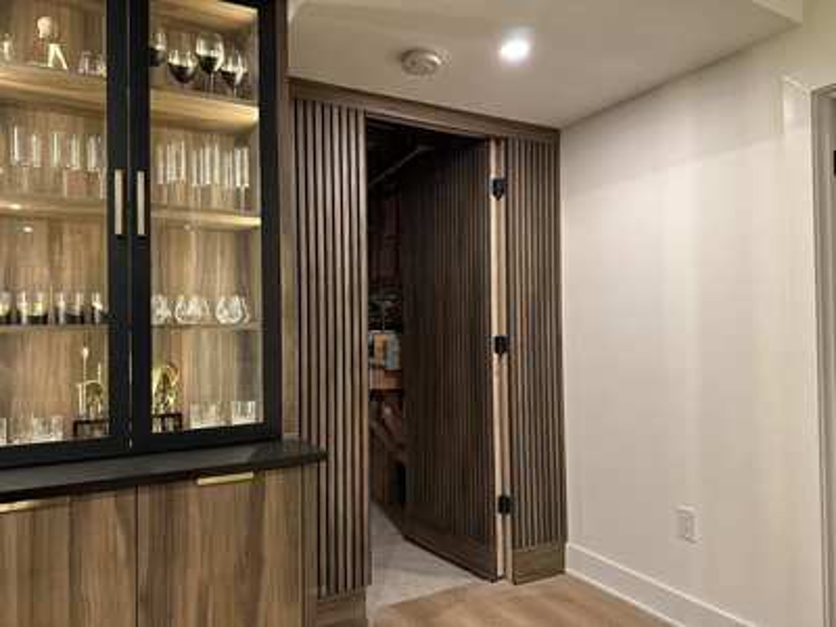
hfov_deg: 71.6
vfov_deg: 56.8
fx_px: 580
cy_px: 314
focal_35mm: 24
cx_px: 418
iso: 320
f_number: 1.78
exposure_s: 1/60
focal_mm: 6.86
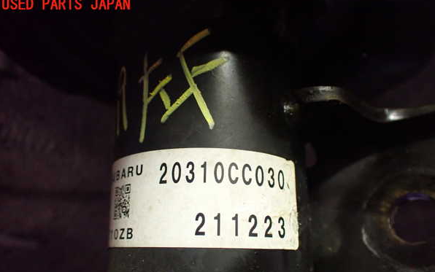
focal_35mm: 32
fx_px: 380
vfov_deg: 39.3
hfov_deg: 59.6
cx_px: 217
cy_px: 160
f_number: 2.3
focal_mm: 5.4
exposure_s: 1/30
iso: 1000
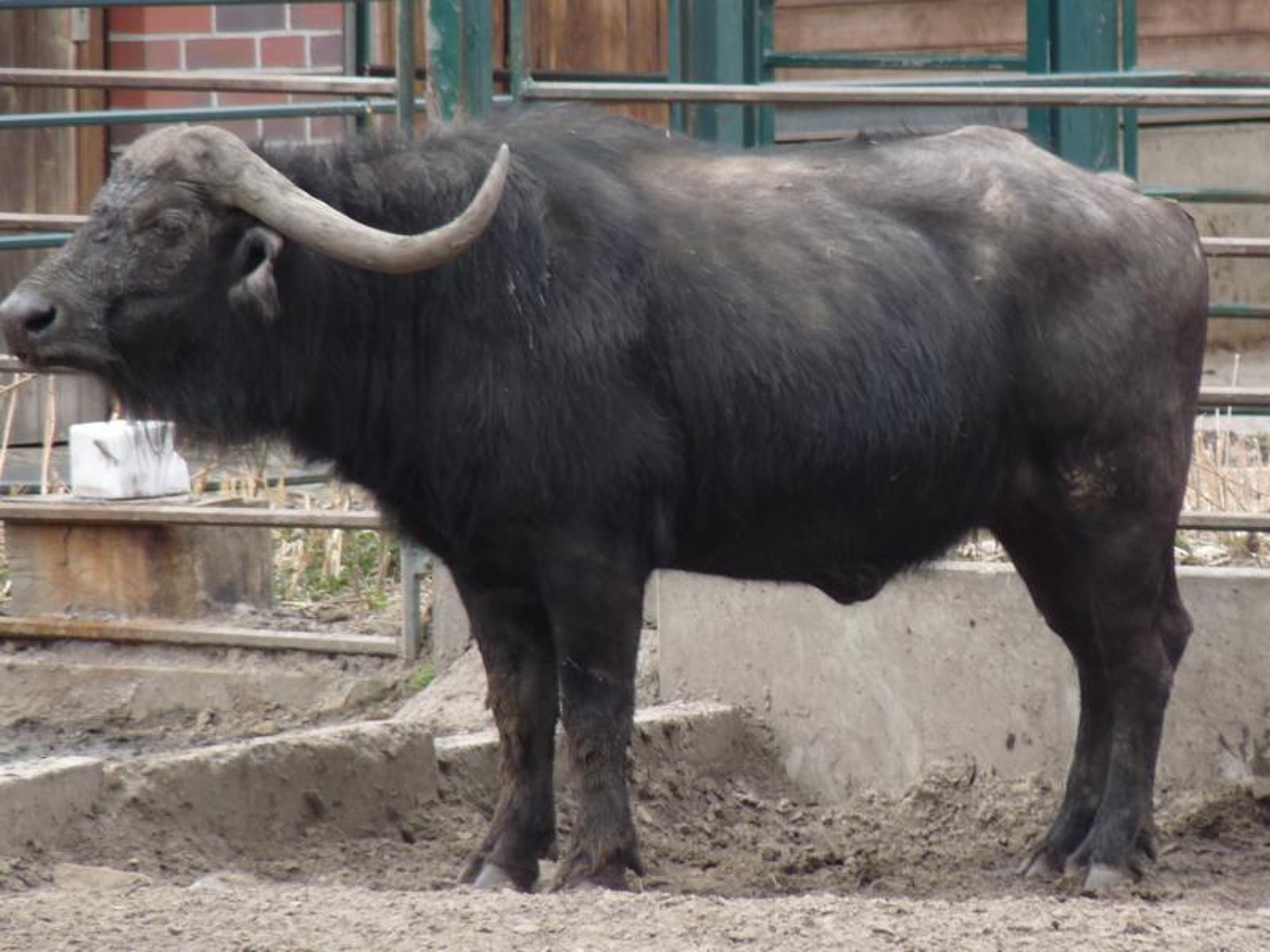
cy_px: 476
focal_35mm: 569
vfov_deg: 2.6
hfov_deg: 3.5
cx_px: 635
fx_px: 20876
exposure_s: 1/100
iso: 100
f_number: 3.7
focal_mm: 71.7
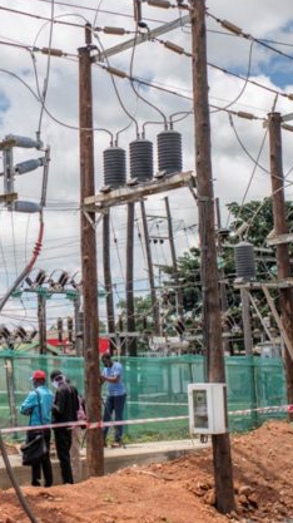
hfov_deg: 17.9
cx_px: 16
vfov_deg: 31.8
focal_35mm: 66
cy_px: 219
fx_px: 913
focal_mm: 35
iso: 500
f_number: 4.5
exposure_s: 1/6400
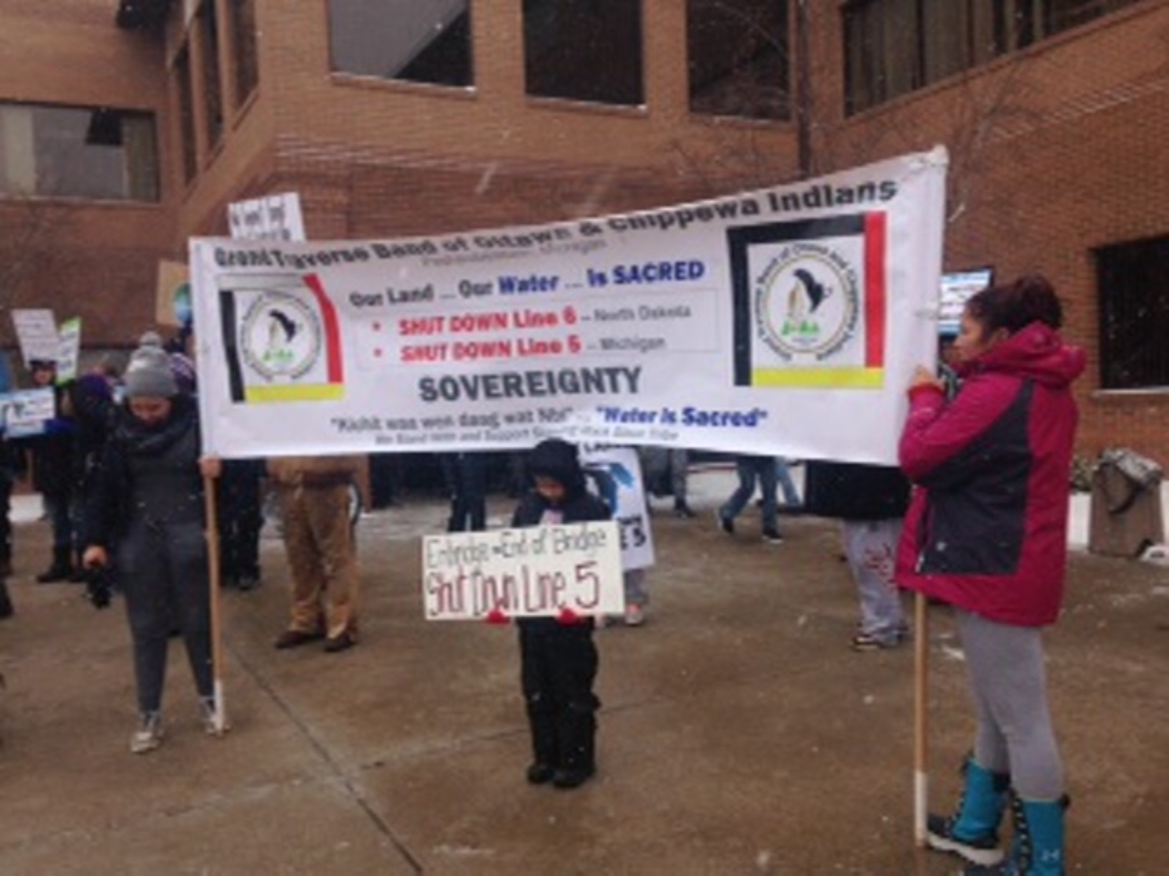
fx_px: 1114
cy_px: 438
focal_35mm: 33
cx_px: 584
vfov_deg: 42.9
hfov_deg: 55.4
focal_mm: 4.12
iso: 50
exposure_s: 1/775
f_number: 2.4
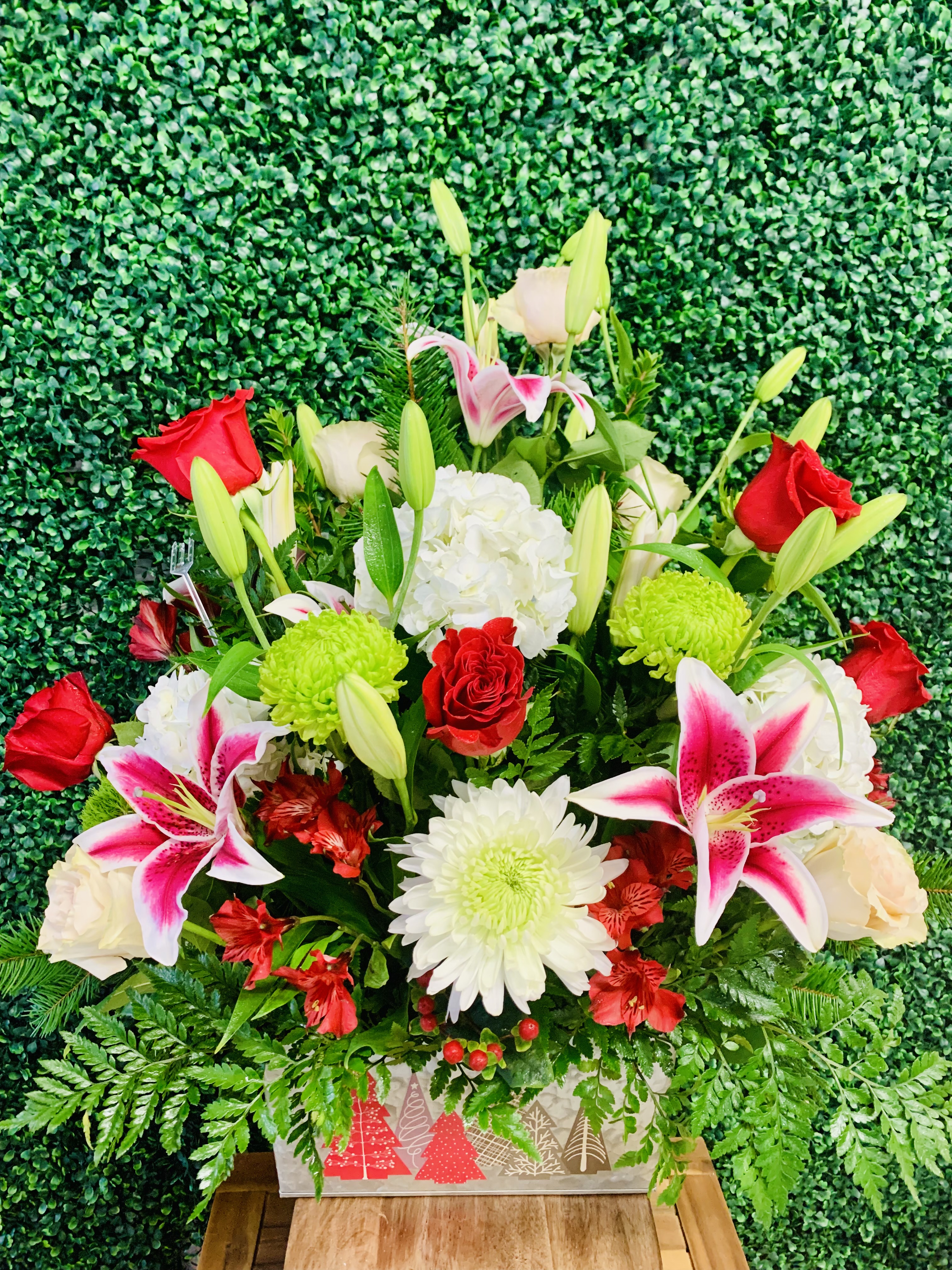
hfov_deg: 53.1
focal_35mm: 26
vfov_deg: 67.3
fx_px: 953
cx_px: 476
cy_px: 635
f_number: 1.8
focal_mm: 4.25
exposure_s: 1/60
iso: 320
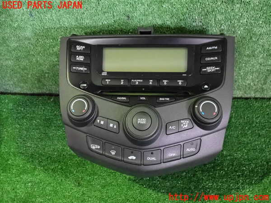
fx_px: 235
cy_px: 102
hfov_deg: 60.0
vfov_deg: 46.8
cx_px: 136
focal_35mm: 30
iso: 2000
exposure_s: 1/50
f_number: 2.3
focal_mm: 5.4
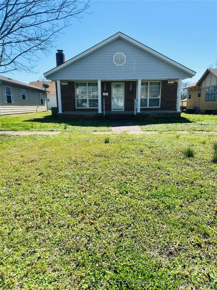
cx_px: 108
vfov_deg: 71.6
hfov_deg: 56.8
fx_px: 201
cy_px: 145
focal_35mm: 24
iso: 80
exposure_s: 1/3247
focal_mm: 6.86
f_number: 1.78
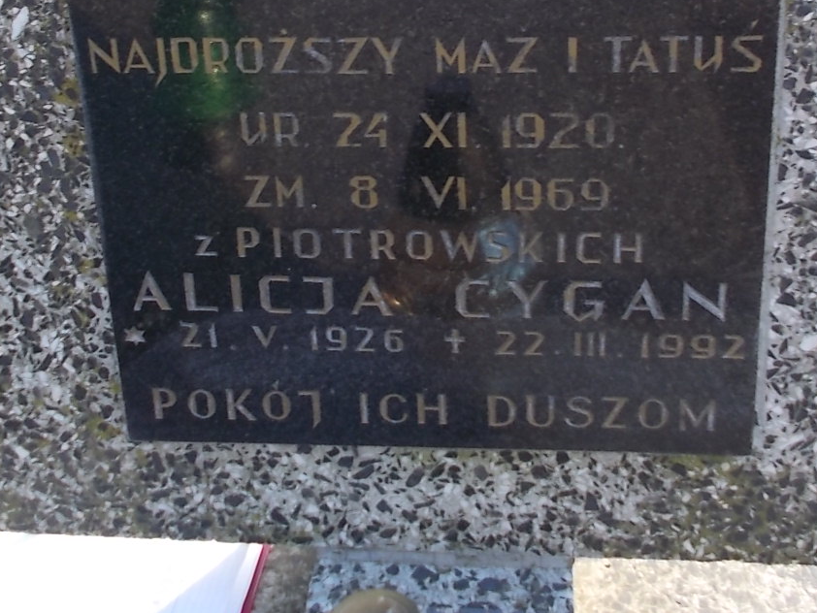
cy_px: 33
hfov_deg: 33.8
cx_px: 380
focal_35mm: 57
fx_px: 1346
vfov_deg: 24.7
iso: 80
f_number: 3.4
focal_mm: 5.3
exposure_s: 1/80
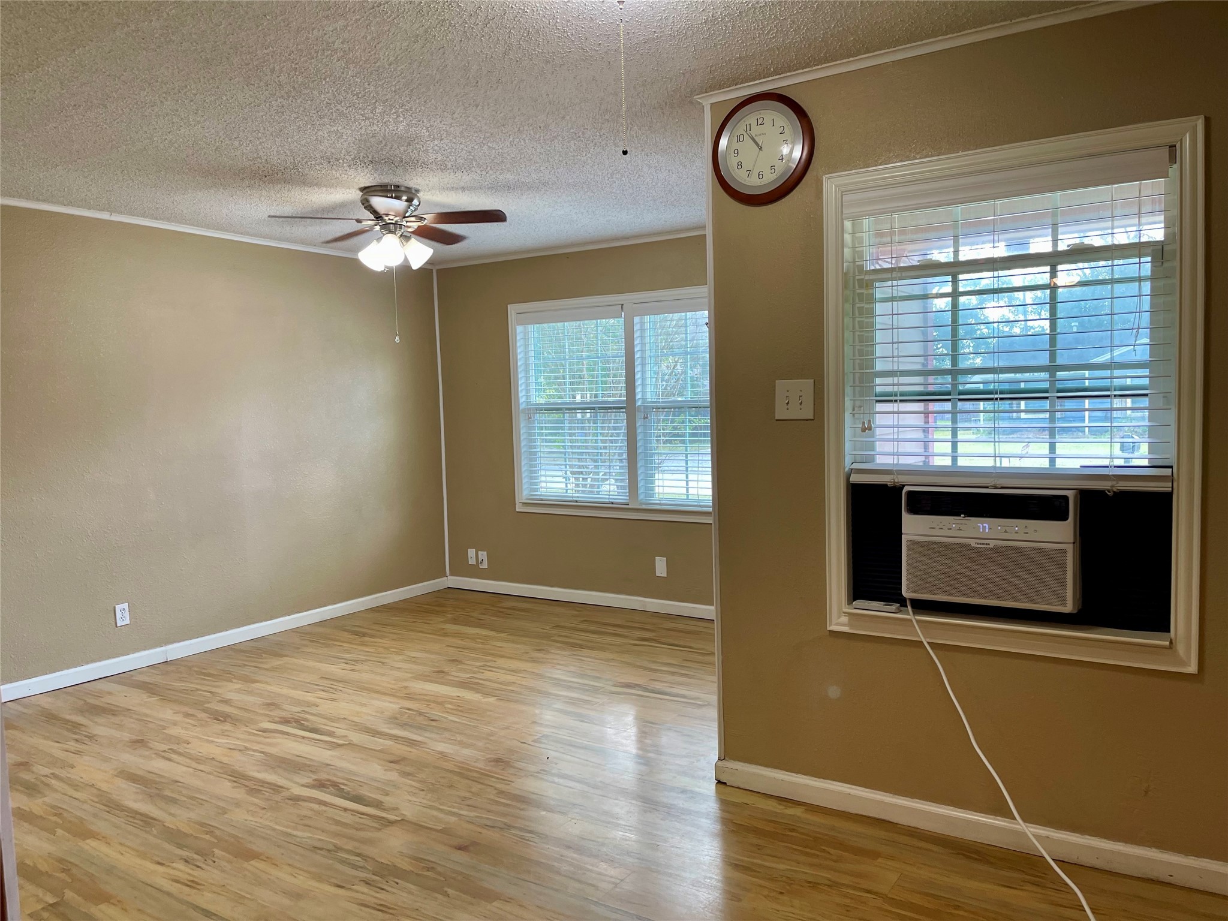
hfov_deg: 69.4
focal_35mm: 25
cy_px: 460
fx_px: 887
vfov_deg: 54.9
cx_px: 614
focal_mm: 5.1
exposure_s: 1/60
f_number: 1.6
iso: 80
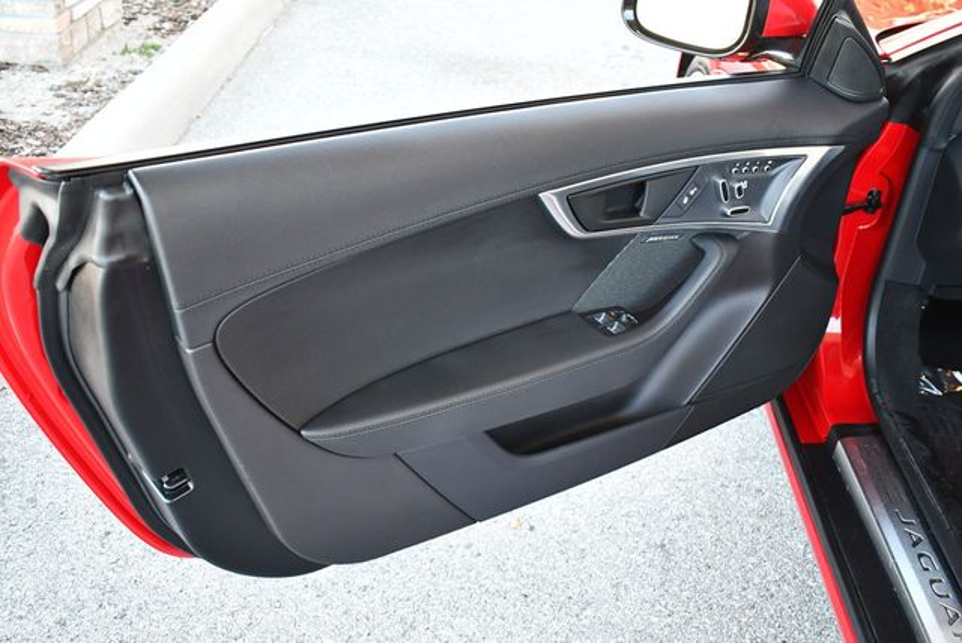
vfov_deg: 36.9
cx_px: 481
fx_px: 963
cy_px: 322
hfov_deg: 53.1
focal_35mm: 36
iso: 900
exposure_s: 1/125
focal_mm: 18
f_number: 3.5
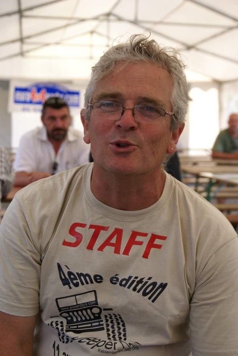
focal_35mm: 52
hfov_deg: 25.8
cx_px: 119
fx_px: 519
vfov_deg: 37.8
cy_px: 178
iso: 100
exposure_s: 1/80
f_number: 4.5
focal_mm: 35
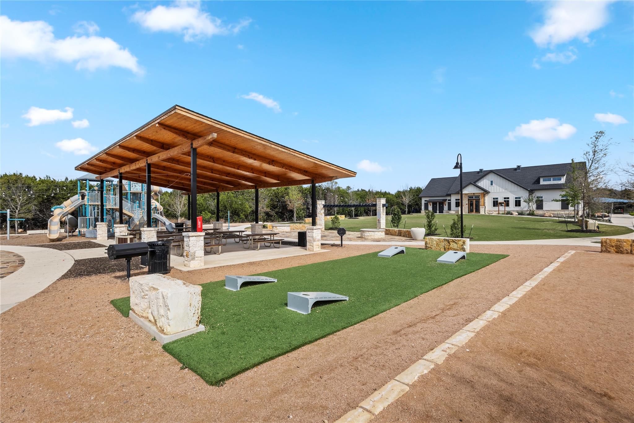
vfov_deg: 70.4
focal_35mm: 17
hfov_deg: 93.3
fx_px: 299
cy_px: 212
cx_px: 317
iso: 250
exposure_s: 1/500
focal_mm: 17
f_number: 8
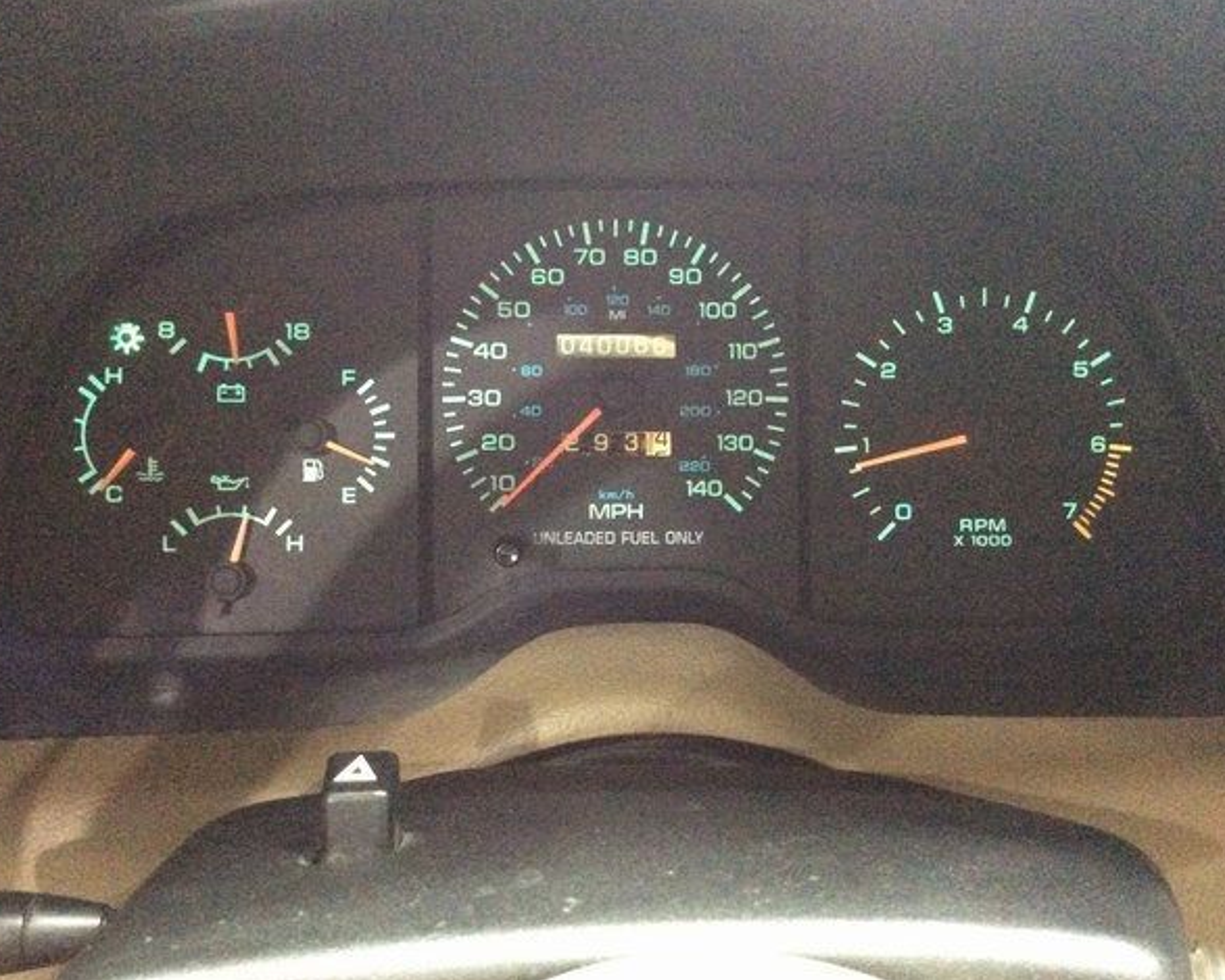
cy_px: 490
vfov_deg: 43.4
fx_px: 1233
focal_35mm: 34
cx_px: 570
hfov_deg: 52.8
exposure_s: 1/15
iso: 640
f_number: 2.4
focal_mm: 3.3
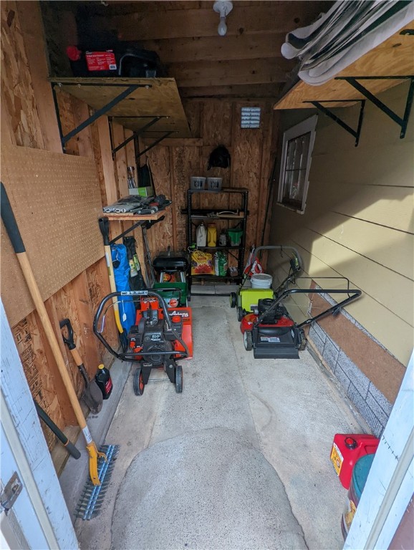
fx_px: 255
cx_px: 207
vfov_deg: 94.4
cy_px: 275
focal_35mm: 16
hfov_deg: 78.2
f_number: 2.2
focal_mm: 2.35
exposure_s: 1/220
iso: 120
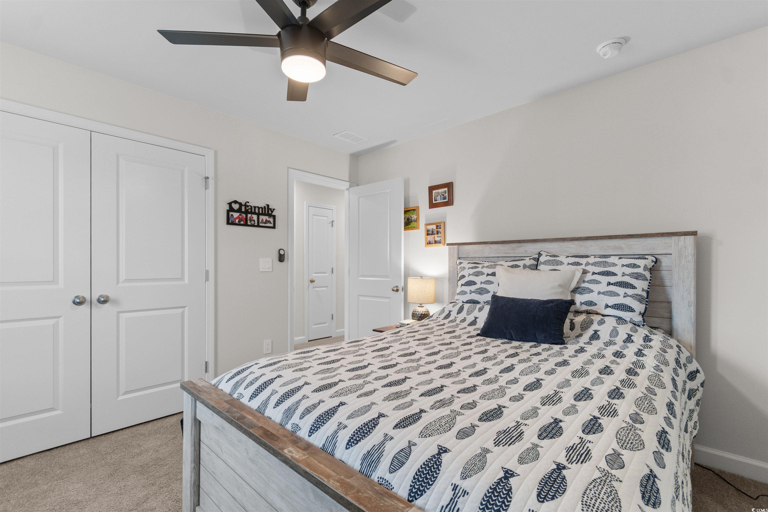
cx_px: 384
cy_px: 256
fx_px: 320
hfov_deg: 100.4
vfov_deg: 77.3
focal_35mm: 15
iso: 100
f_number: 4.5
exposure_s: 1.6
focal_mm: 10
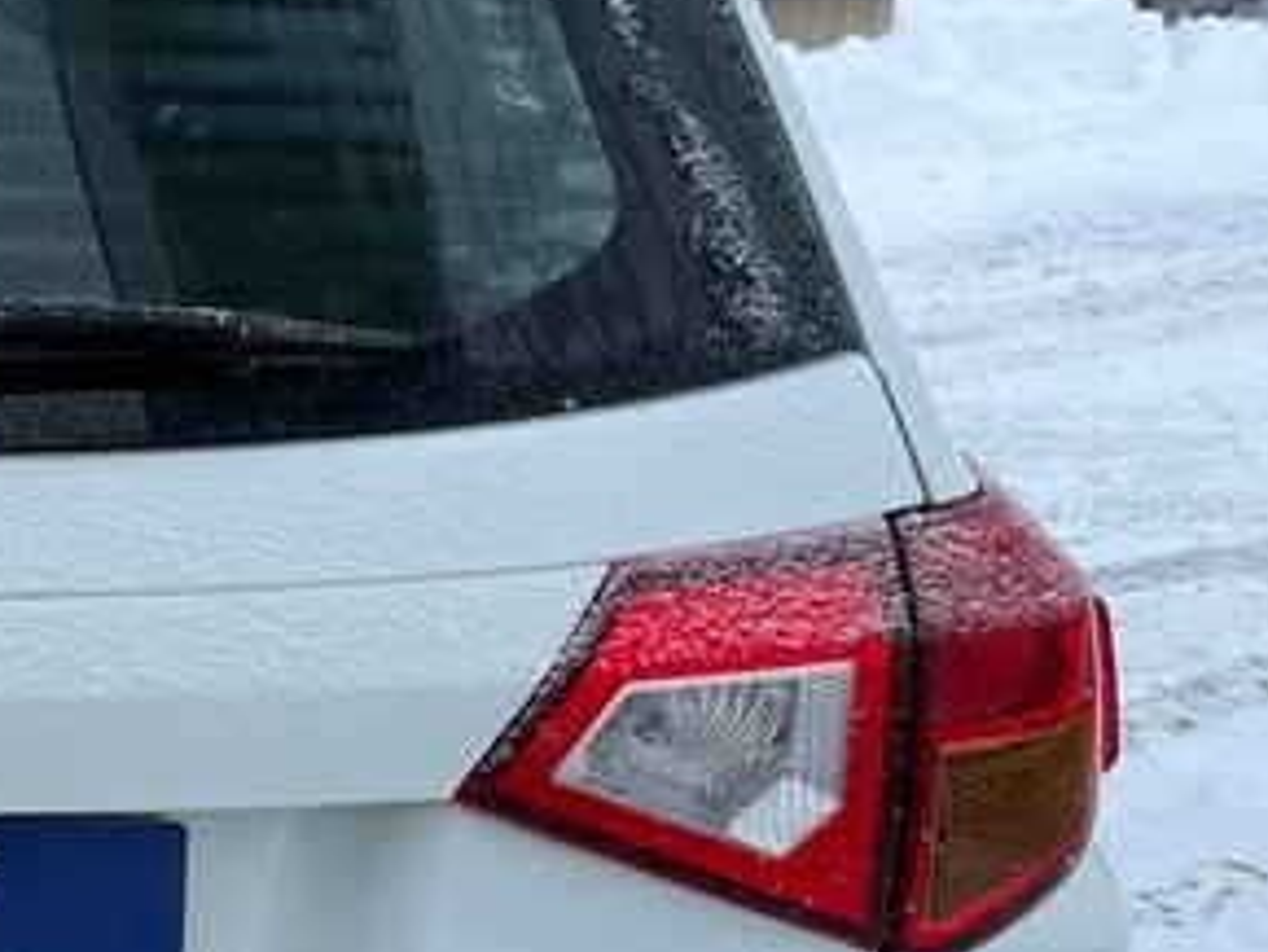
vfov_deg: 16.0
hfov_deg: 19.7
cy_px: 702
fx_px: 3371
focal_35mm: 92
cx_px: -347
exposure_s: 1/891
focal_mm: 5.1
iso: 50
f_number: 1.6
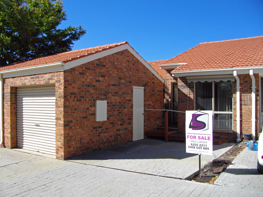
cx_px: 132
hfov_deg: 58.4
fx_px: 236
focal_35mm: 31
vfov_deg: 45.4
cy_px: 98
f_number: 8.8
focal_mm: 5.7
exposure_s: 1/125
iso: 100
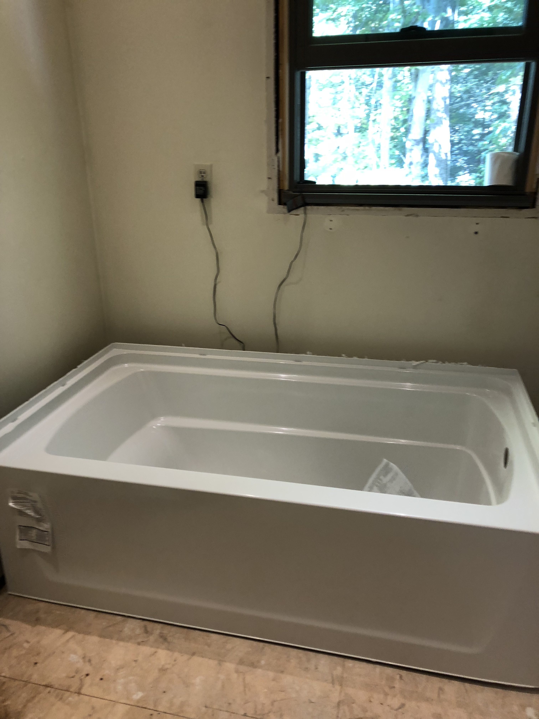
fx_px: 581
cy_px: 360
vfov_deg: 63.4
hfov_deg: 49.7
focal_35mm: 28
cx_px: 270
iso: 40
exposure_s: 1/17
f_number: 1.8
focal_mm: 3.99
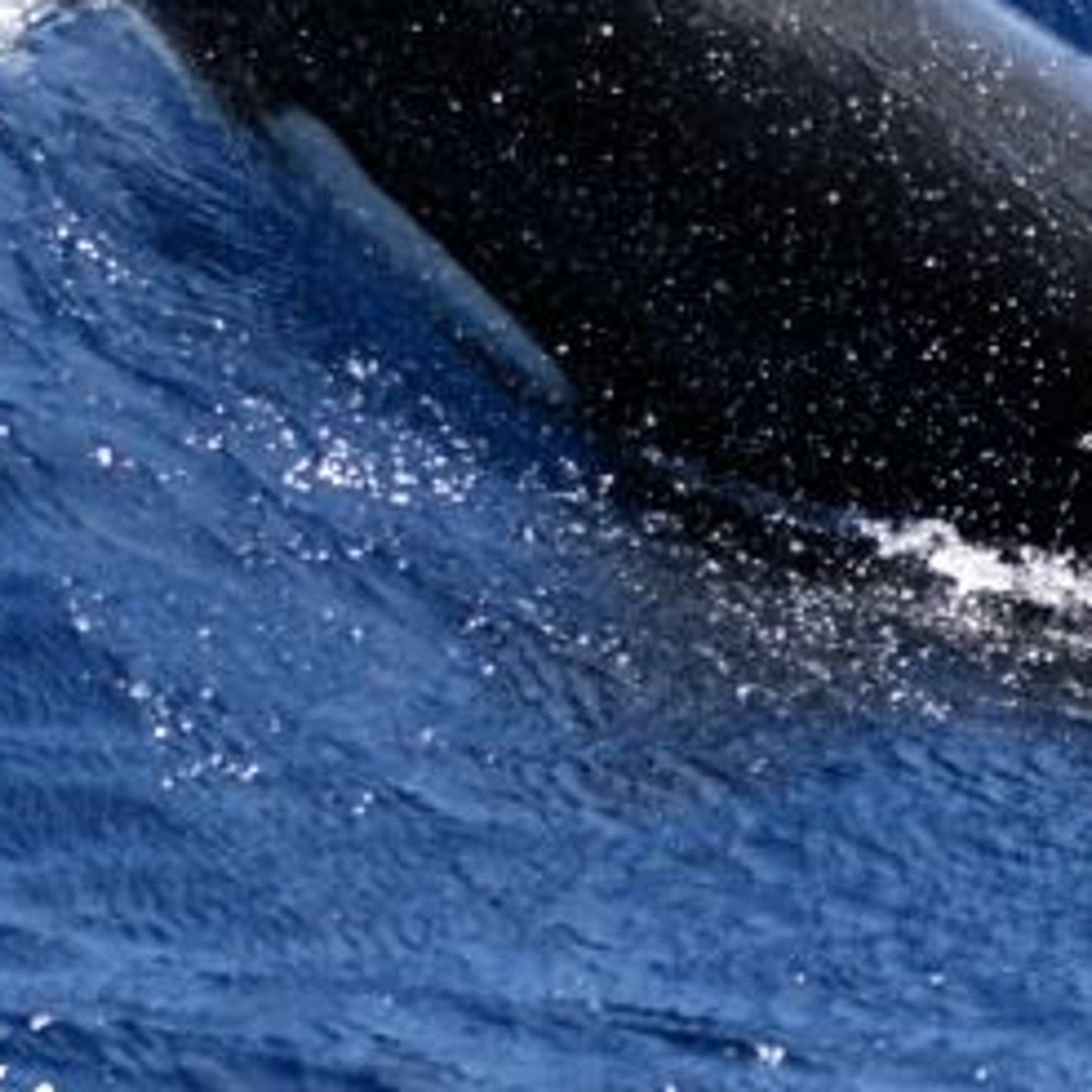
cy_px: 504
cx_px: 1358
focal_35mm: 401
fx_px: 14312
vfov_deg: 4.4
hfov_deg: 4.4
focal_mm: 145
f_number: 5
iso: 1600
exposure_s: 1/8000
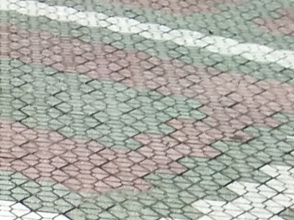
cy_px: 423
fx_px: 1631
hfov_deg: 8.5
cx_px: -602
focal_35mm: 192
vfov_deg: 7.5
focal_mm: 3.69
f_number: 2.2
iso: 50
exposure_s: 1/203
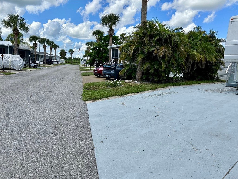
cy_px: 90
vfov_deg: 53.1
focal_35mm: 26
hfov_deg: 67.3
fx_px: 179
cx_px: 119
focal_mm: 5.7
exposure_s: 1/3968
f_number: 1.5
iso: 50
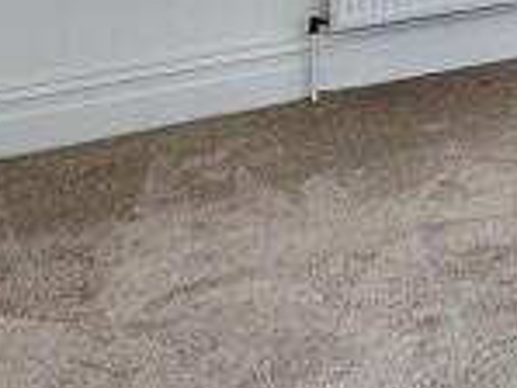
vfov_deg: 16.1
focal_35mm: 75
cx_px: 944
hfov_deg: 19.3
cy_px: -348
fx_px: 1121
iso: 40
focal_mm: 2.22
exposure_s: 1/237
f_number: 2.2
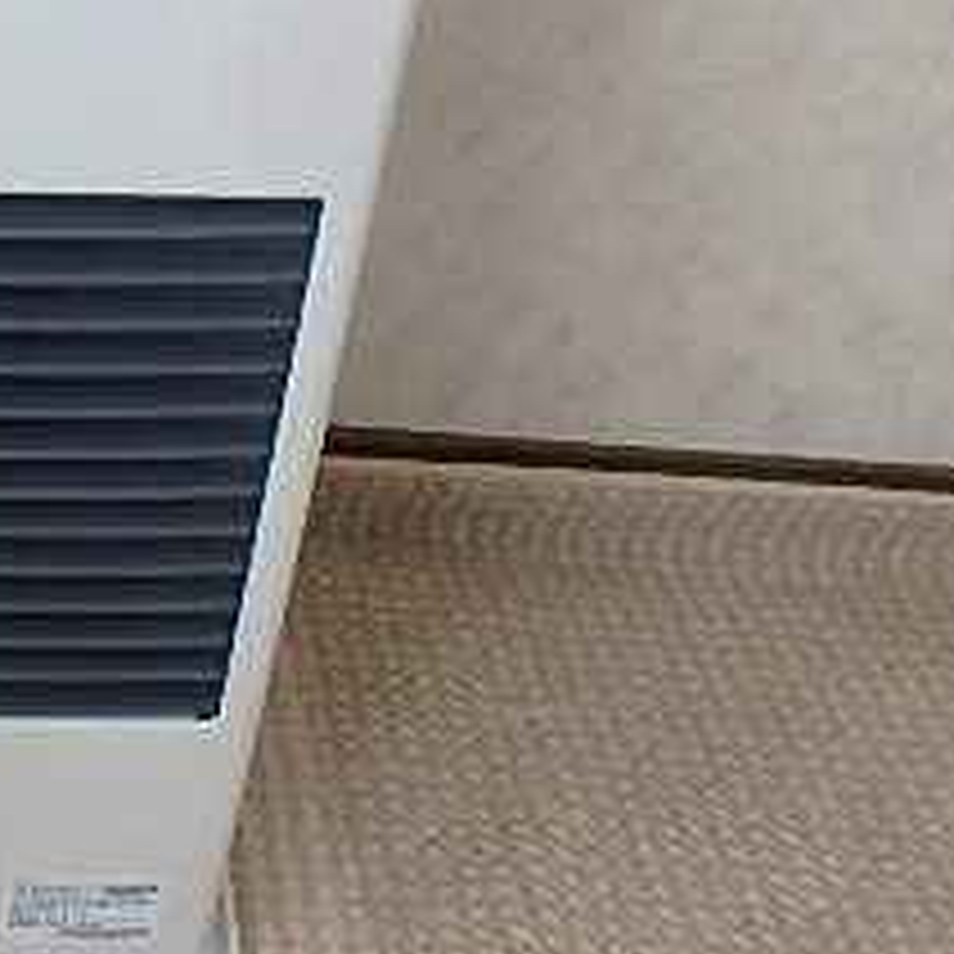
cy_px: 346
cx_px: -274
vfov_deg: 30.4
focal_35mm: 56
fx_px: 1746
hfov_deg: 26.2
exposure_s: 1/100
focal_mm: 3.7
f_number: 3.5
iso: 125
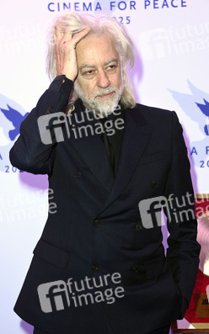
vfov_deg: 25.8
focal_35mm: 80
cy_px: 167
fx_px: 729
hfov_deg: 16.3
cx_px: 105
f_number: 5.6
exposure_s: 1/250
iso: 800
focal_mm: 78
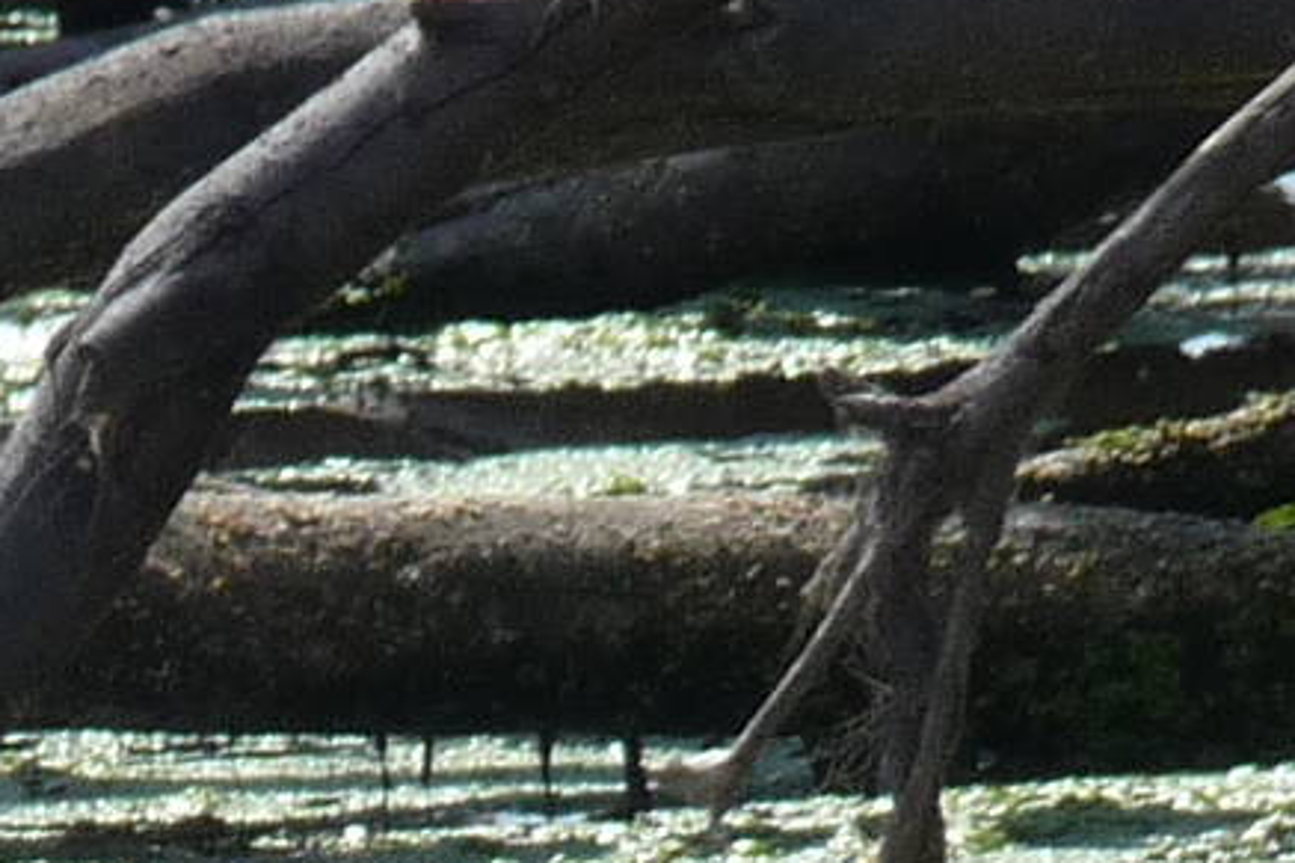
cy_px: 1213
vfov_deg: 0.8
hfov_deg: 1.1
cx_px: 89
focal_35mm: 1798
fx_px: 64650
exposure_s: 1/640
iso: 100
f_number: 4.9
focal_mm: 47
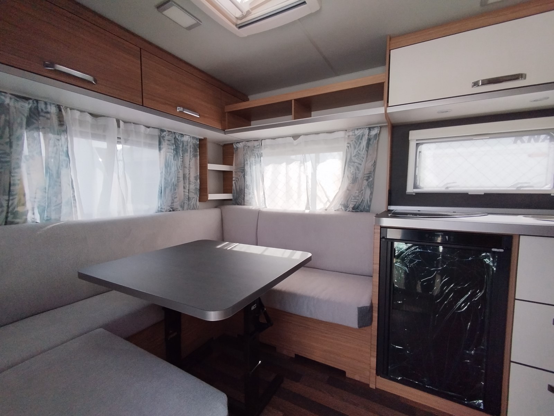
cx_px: 277
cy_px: 208
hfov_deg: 94.5
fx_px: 256
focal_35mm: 16
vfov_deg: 78.1
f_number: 2.2
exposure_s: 1/469
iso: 50
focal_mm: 1.65
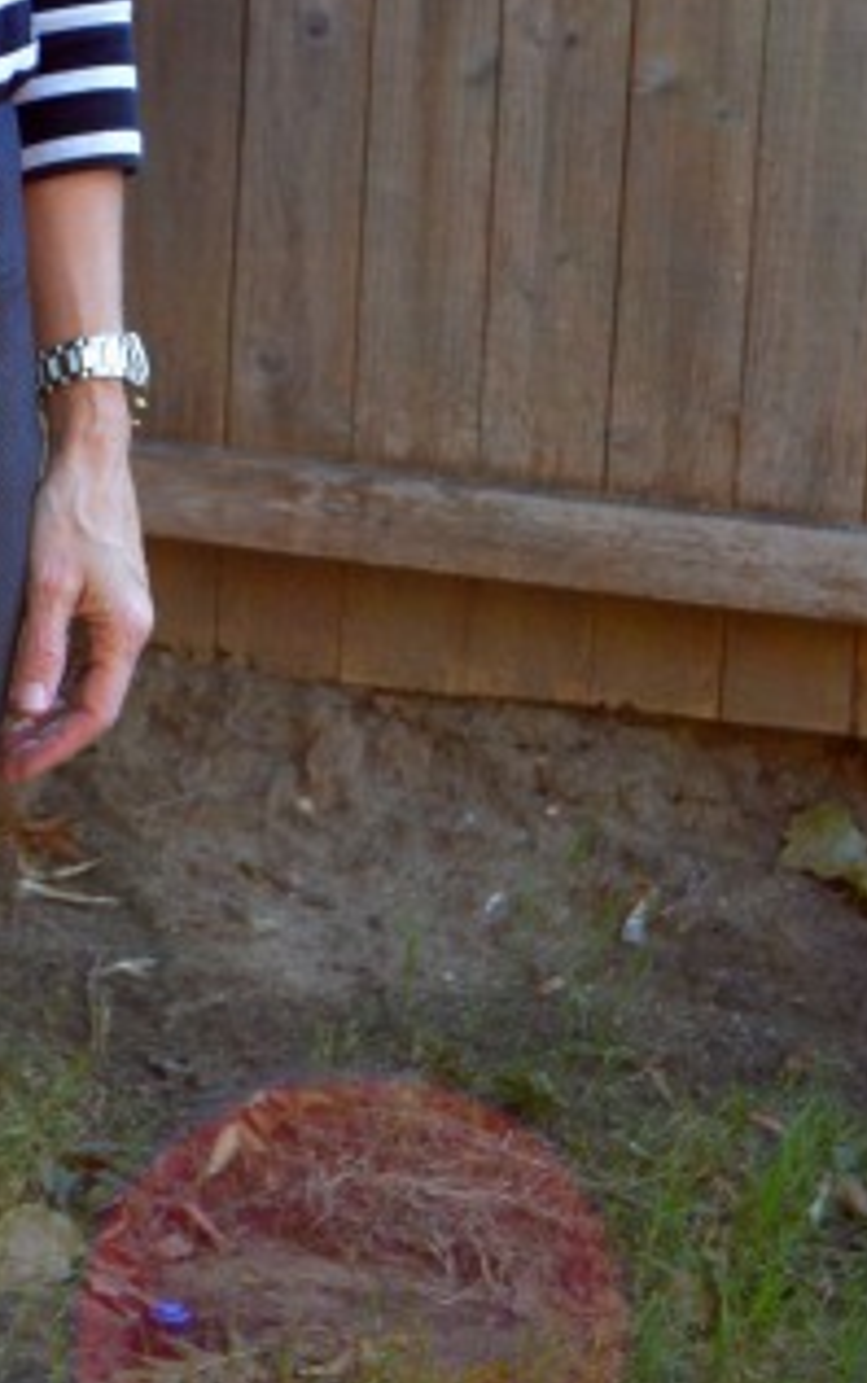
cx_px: -79
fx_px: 6340
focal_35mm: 168
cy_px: 302
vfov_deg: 12.4
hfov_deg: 7.8
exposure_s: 1/100
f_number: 5.6
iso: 400
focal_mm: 34
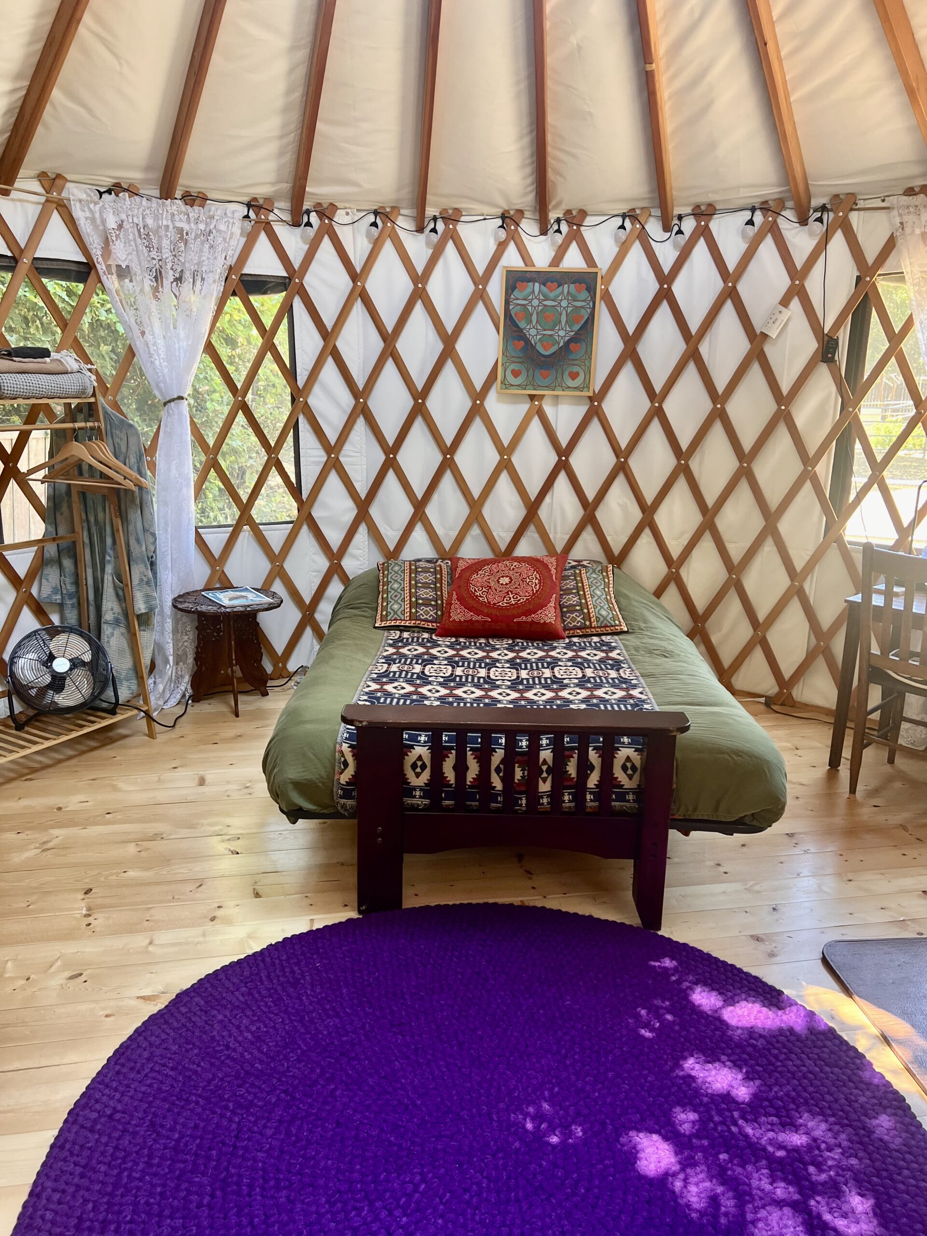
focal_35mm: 26
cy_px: 618
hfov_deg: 53.1
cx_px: 464
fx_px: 928
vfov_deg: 67.3
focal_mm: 5.7
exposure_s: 1/101
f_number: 1.5
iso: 125
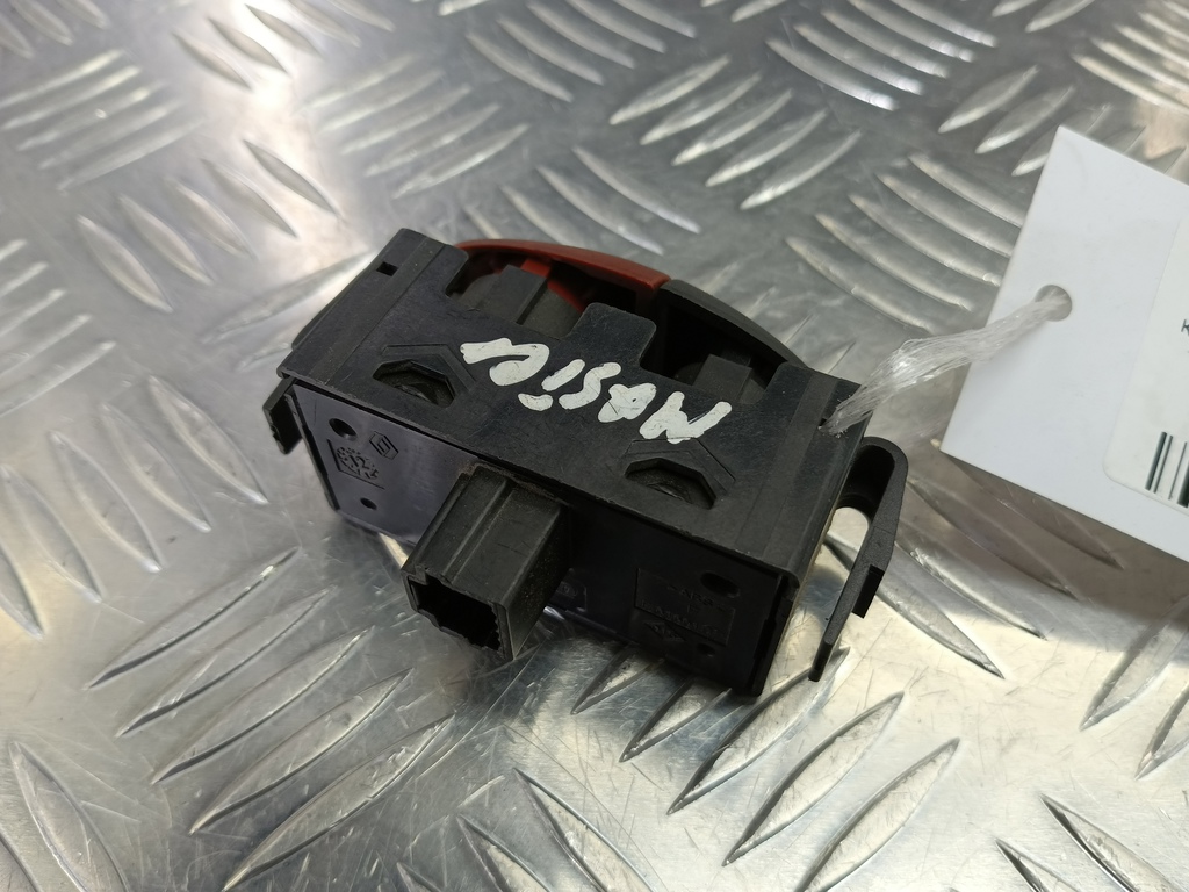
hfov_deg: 73.9
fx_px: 790
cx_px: 594
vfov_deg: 58.9
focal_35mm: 23
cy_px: 446
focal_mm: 4.11
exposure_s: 1/50
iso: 124
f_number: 1.6
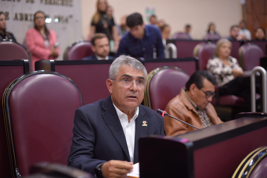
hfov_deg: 39.6
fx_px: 371
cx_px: 134
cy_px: 89
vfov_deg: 27.0
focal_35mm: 50
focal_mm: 50
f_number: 1.4
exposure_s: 1/125
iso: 400
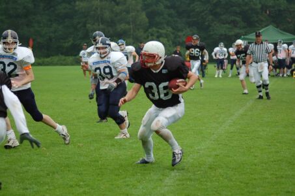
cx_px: 148
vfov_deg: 10.6
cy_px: 98
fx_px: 1055
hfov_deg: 15.9
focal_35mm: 129
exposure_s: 1/1000
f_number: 4
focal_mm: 86
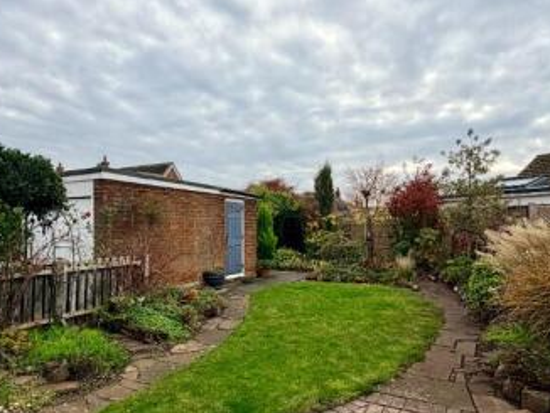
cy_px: 218
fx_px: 398
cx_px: 251
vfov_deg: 54.9
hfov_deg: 69.2
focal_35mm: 25
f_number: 2.2
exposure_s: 1/770
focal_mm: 2.22
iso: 32
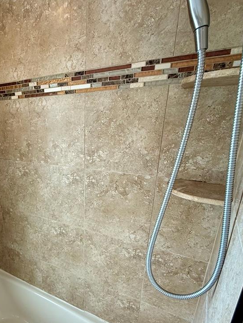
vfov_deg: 72.7
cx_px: 67
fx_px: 215
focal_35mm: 23
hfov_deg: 56.6
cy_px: 201
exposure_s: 1/120
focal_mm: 2.22
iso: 200
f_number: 2.2
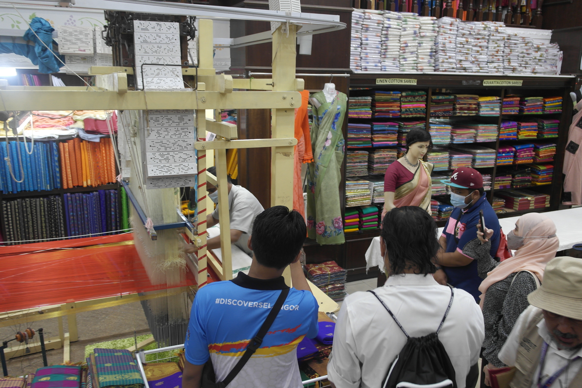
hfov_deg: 61.9
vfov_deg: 43.6
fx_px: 485
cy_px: 194
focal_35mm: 30
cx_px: 291
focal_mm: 20
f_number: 3.5
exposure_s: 1/40
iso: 400
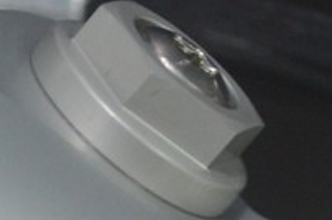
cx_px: -51
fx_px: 2385
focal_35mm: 259
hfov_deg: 7.9
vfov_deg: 5.1
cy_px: 529
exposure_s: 1/15
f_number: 5
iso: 1400
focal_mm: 34
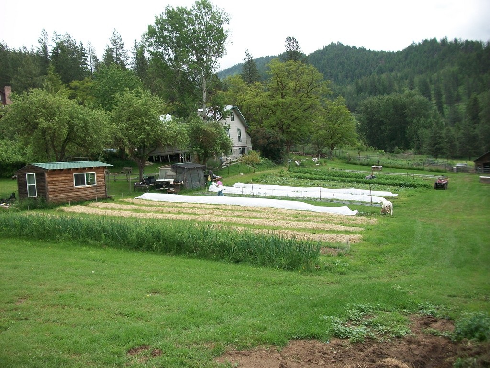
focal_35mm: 32
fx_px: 453
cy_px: 184
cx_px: 245
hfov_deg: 56.8
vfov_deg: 44.2
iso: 80
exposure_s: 1/250
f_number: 2.9
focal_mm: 5.7
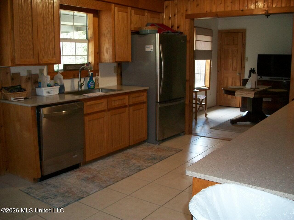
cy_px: 110
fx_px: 272
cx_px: 147
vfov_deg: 44.2
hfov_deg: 56.8
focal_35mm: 32
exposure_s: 1/30
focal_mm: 5.7
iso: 160
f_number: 2.9
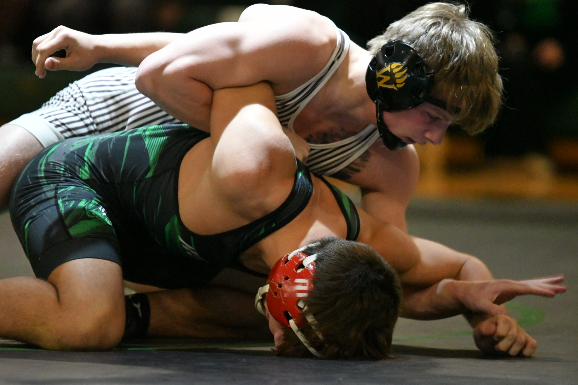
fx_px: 4816
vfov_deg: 4.6
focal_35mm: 300
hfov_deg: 6.9
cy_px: 192
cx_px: 289
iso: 12800
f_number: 2.8
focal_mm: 200
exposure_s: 1/320
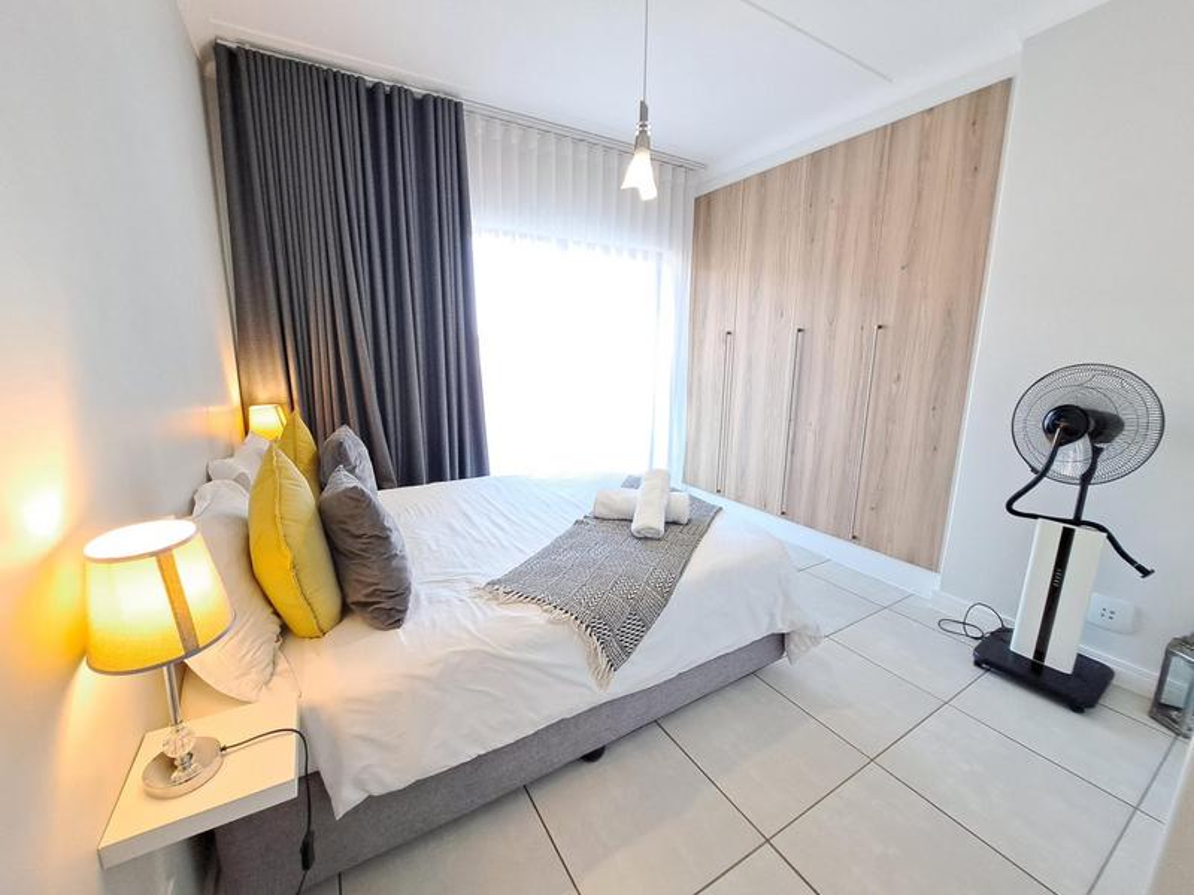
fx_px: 448
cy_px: 448
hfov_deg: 106.2
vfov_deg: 89.9
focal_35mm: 13
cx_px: 597
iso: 160
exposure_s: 1/50
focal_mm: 1.74
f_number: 2.2
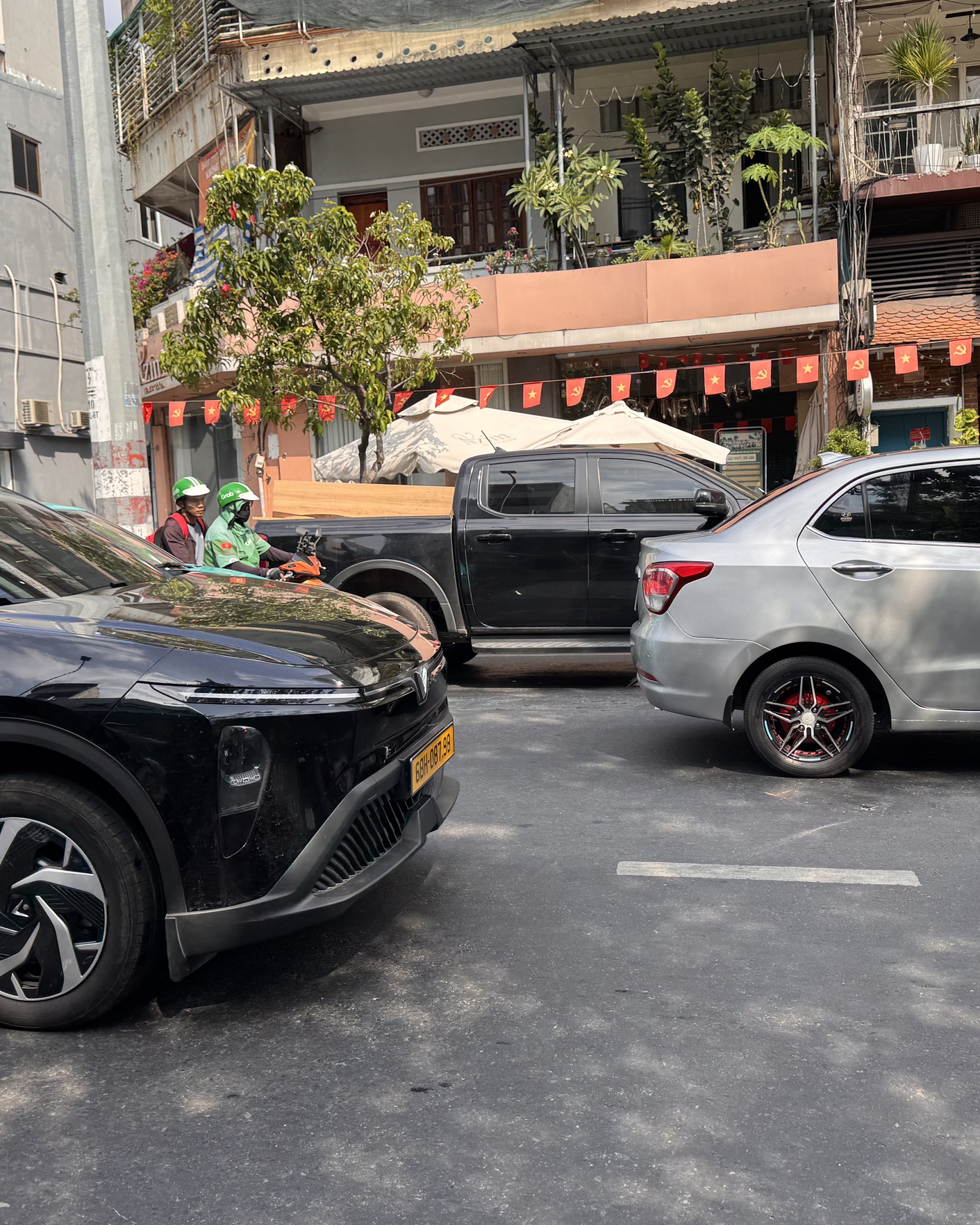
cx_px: 457
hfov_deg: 43.3
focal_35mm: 34
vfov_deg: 52.8
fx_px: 1233
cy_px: 577
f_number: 1.78
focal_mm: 6.76
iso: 80
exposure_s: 1/1524
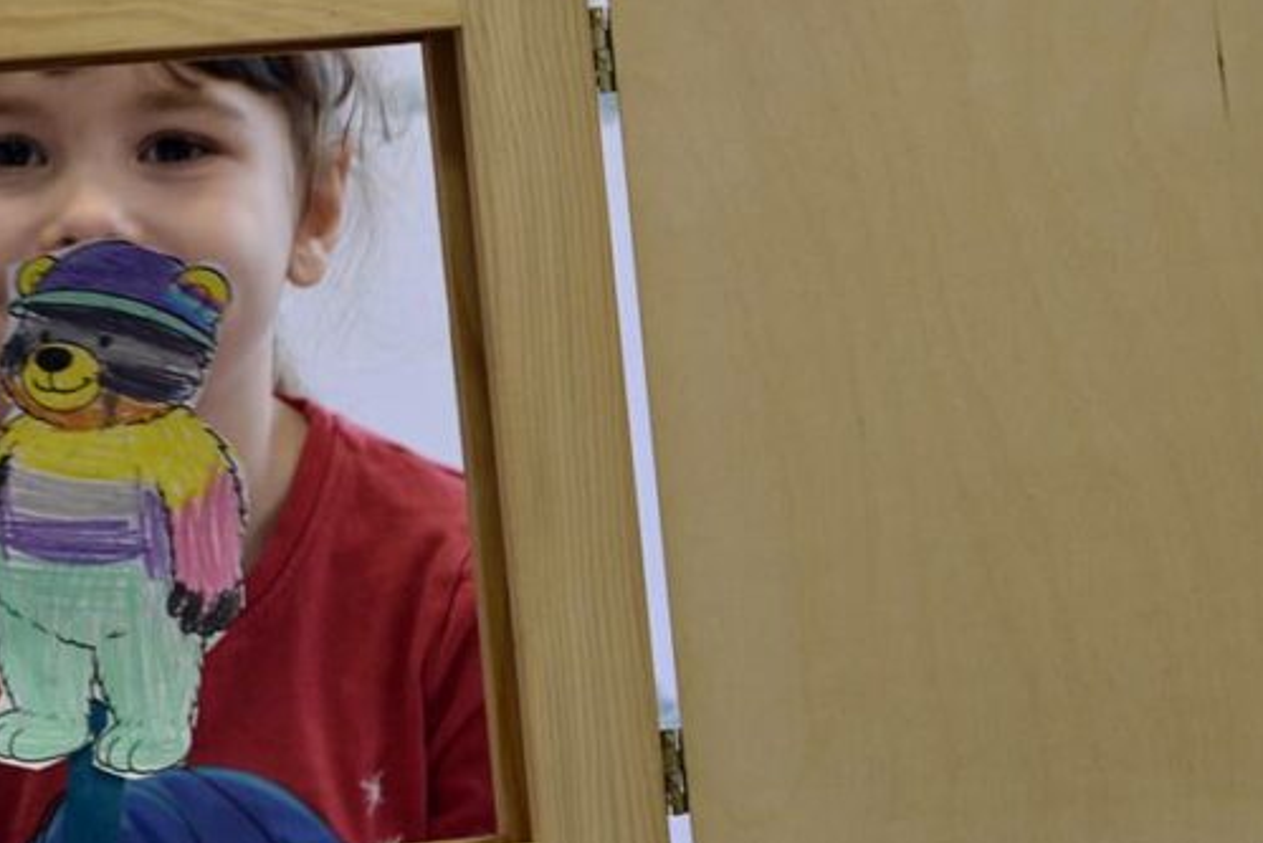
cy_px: 308
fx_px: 4106
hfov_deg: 17.3
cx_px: 157
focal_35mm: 117
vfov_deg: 11.7
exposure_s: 1/25
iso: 400
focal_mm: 38
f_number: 5
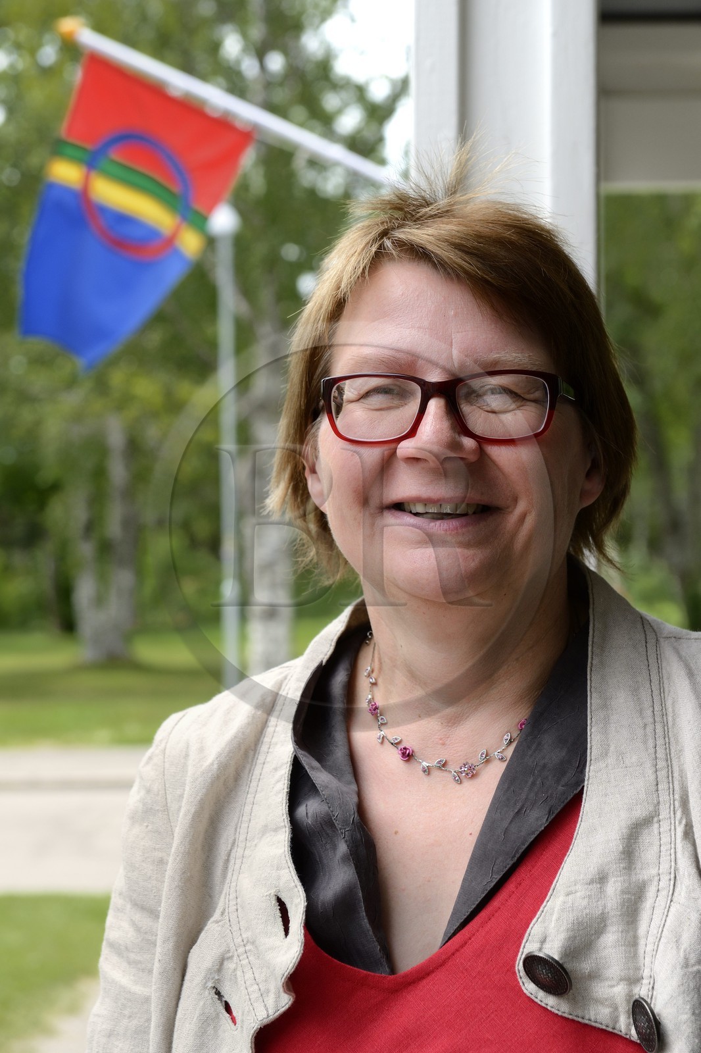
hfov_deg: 19.4
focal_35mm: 70
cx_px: 350
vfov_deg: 28.8
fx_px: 2045
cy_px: 526
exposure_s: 1/400
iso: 400
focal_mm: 70
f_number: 6.3
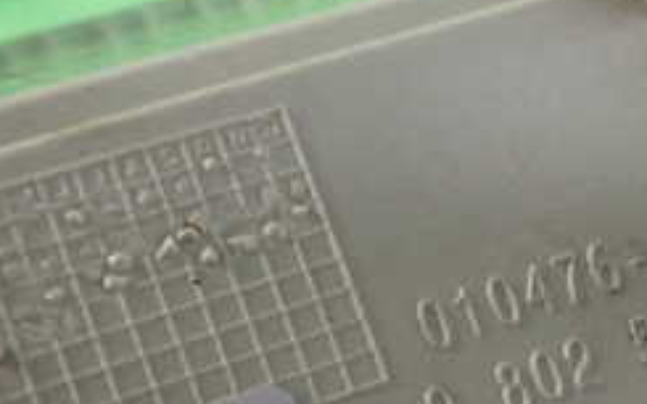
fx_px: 1375
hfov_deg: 24.2
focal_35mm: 78
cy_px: 364
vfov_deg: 16.5
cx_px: 766
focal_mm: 5.4
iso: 800
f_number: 2.3
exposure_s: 1/60
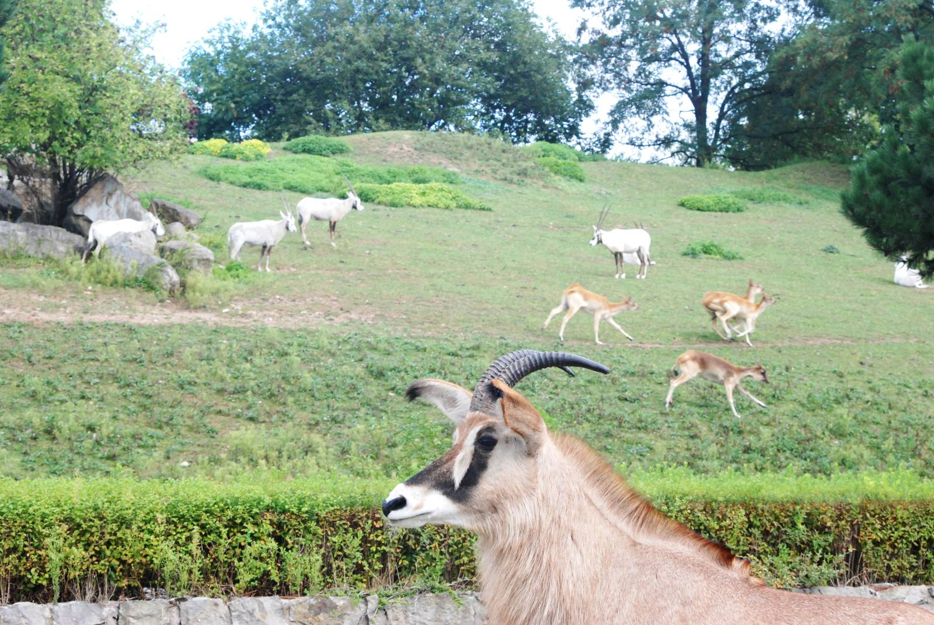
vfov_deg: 13.1
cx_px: 467
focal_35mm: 105
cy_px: 312
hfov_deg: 19.4
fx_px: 2727
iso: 1000
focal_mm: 70
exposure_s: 1/160
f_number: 14
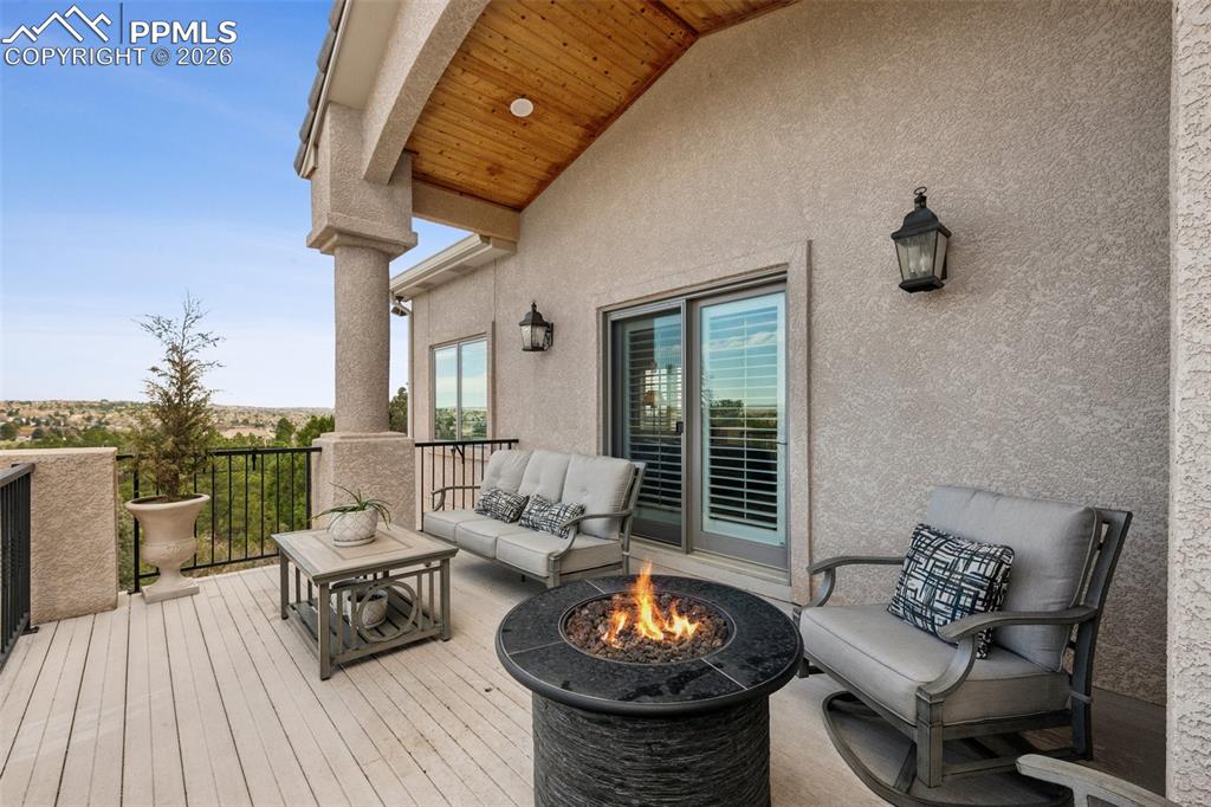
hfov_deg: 100.4
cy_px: 404
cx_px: 606
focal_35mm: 15
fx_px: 504
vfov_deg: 77.3
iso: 400
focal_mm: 15
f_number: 7.1
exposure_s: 1/200
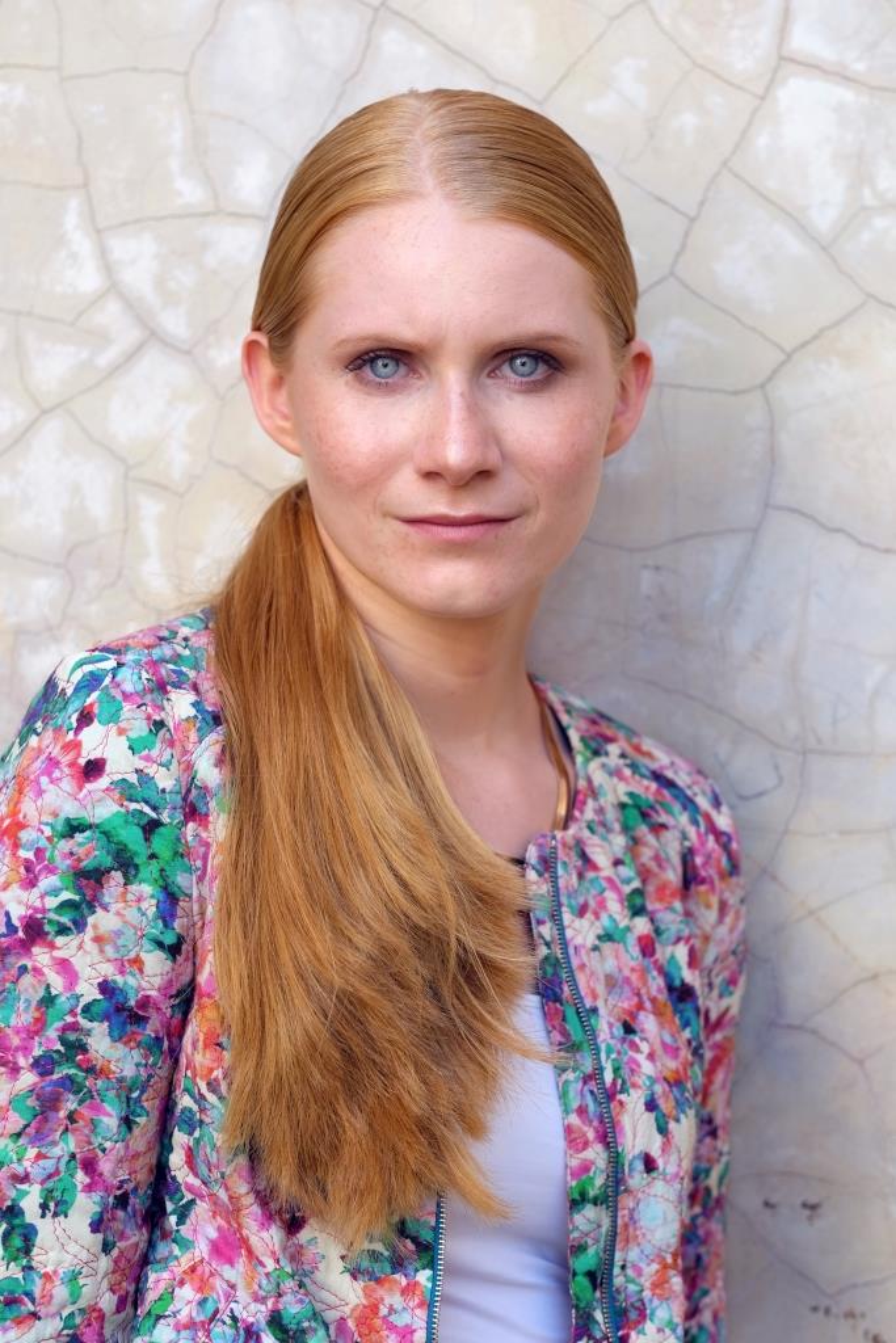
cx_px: 448
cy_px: 672
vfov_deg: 24.2
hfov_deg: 16.3
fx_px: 3135
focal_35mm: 84
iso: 320
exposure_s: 1/125
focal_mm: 56
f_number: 1.2
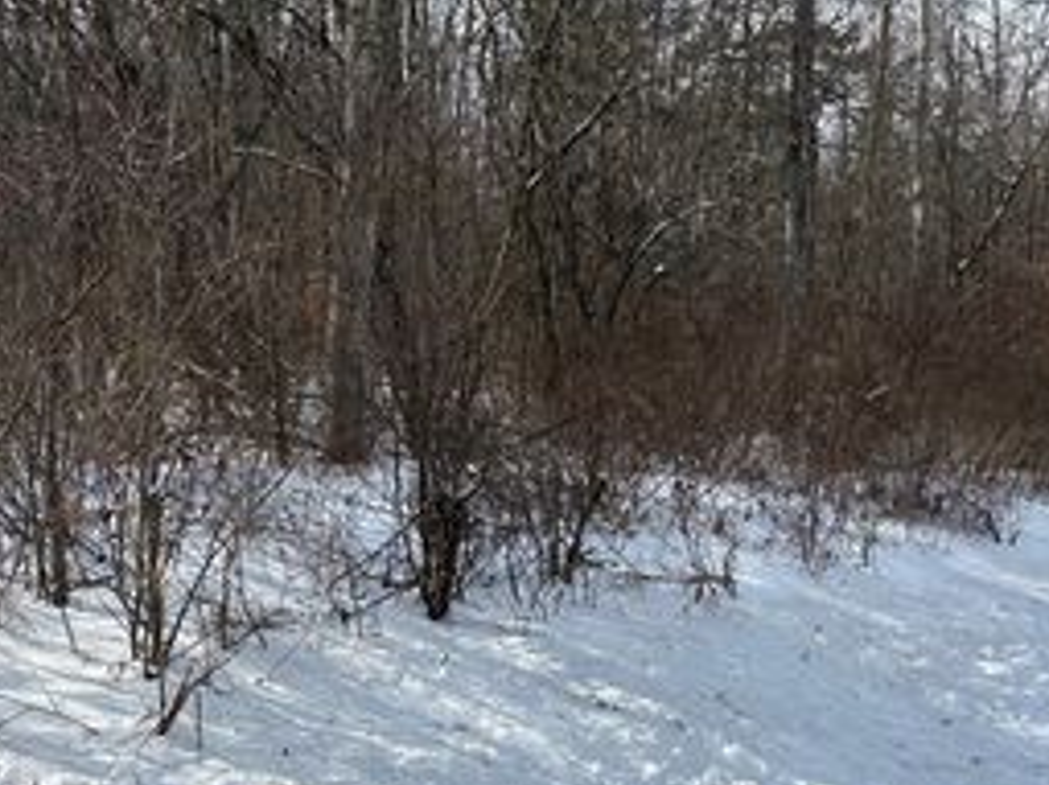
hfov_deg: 36.7
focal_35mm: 51
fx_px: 1545
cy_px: 499
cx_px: 276
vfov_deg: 28.4
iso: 50
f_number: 1.6
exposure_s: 1/4065
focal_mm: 5.96
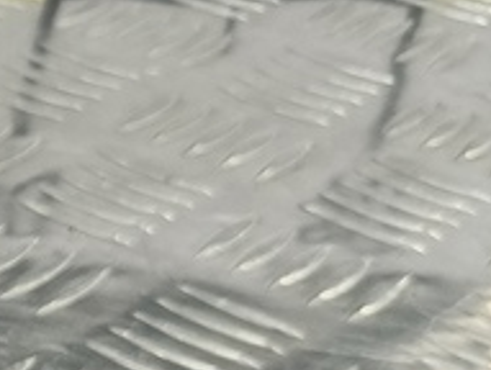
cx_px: -694
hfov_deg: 12.5
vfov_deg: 11.4
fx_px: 1748
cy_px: 614
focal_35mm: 123
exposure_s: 1/50
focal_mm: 4.11
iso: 148
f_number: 1.6
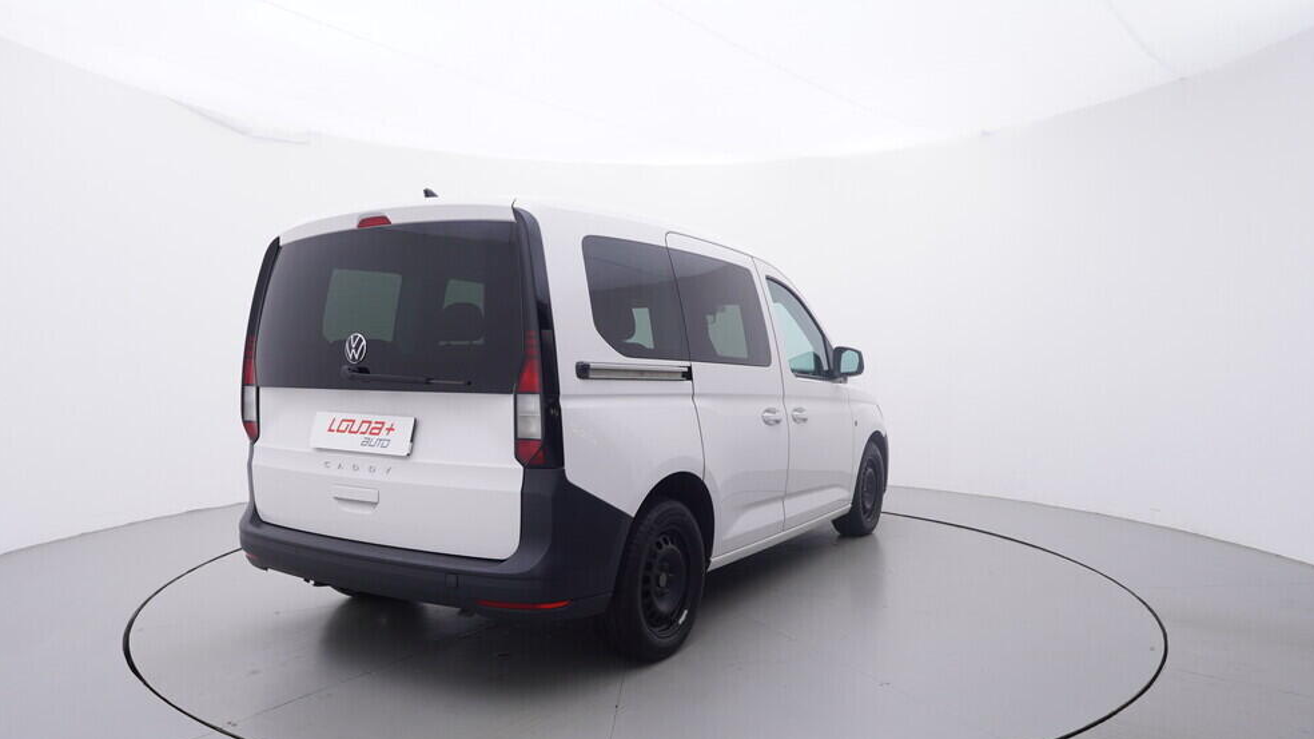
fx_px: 855
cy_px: 456
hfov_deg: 75.1
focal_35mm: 25
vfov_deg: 46.4
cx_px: 637
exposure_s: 1/80
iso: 200
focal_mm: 15
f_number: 5
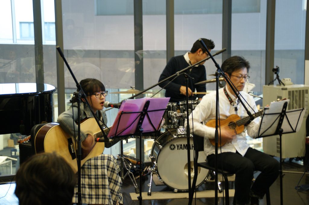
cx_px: 154
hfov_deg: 22.6
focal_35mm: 90
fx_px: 772
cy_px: 102
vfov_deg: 15.2
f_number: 5
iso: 400
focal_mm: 60
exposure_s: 1/10
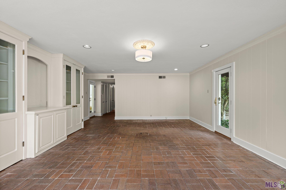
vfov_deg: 81.1
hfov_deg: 104.3
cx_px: 143
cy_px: 95
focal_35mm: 14
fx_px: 111
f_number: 10
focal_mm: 14
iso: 200
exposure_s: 1/6
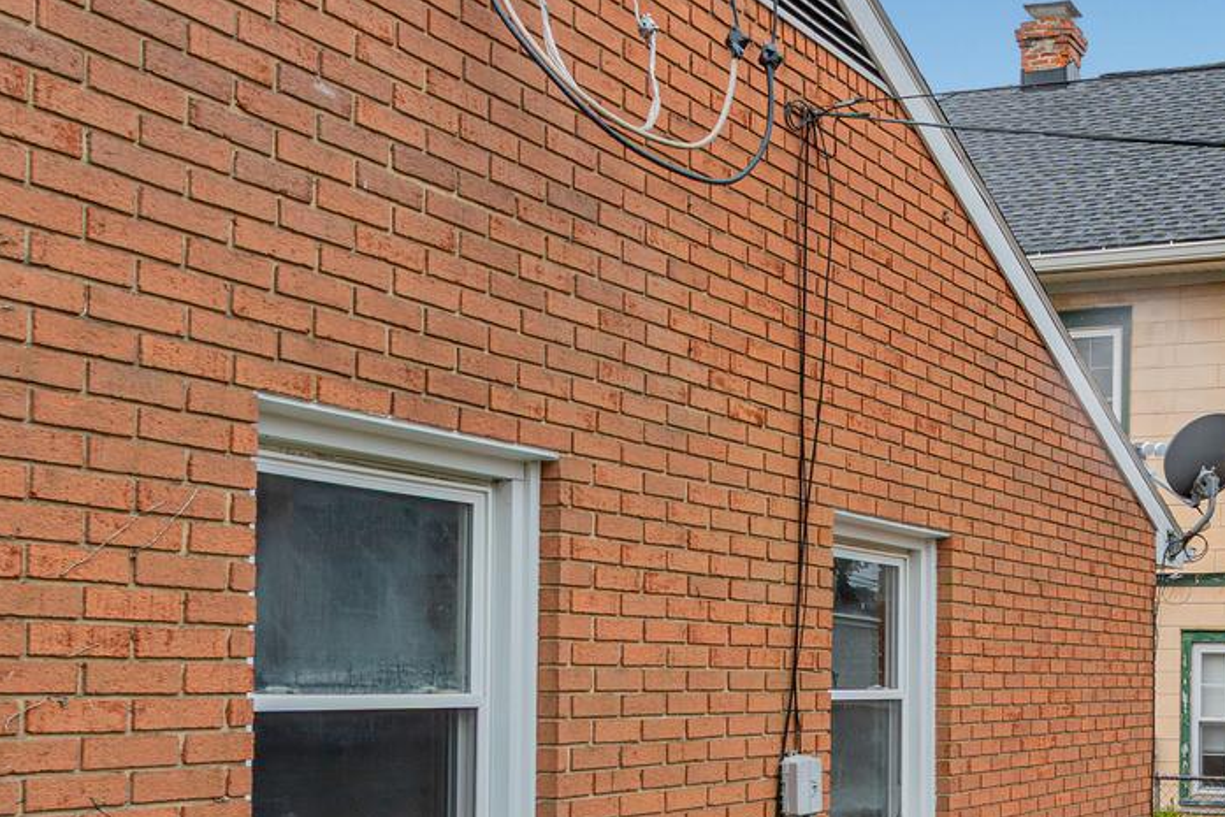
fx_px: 1600
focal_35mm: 47
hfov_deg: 38.6
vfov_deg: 27.6
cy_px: 732
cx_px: 1137
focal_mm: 16
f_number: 8
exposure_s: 1/160
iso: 100
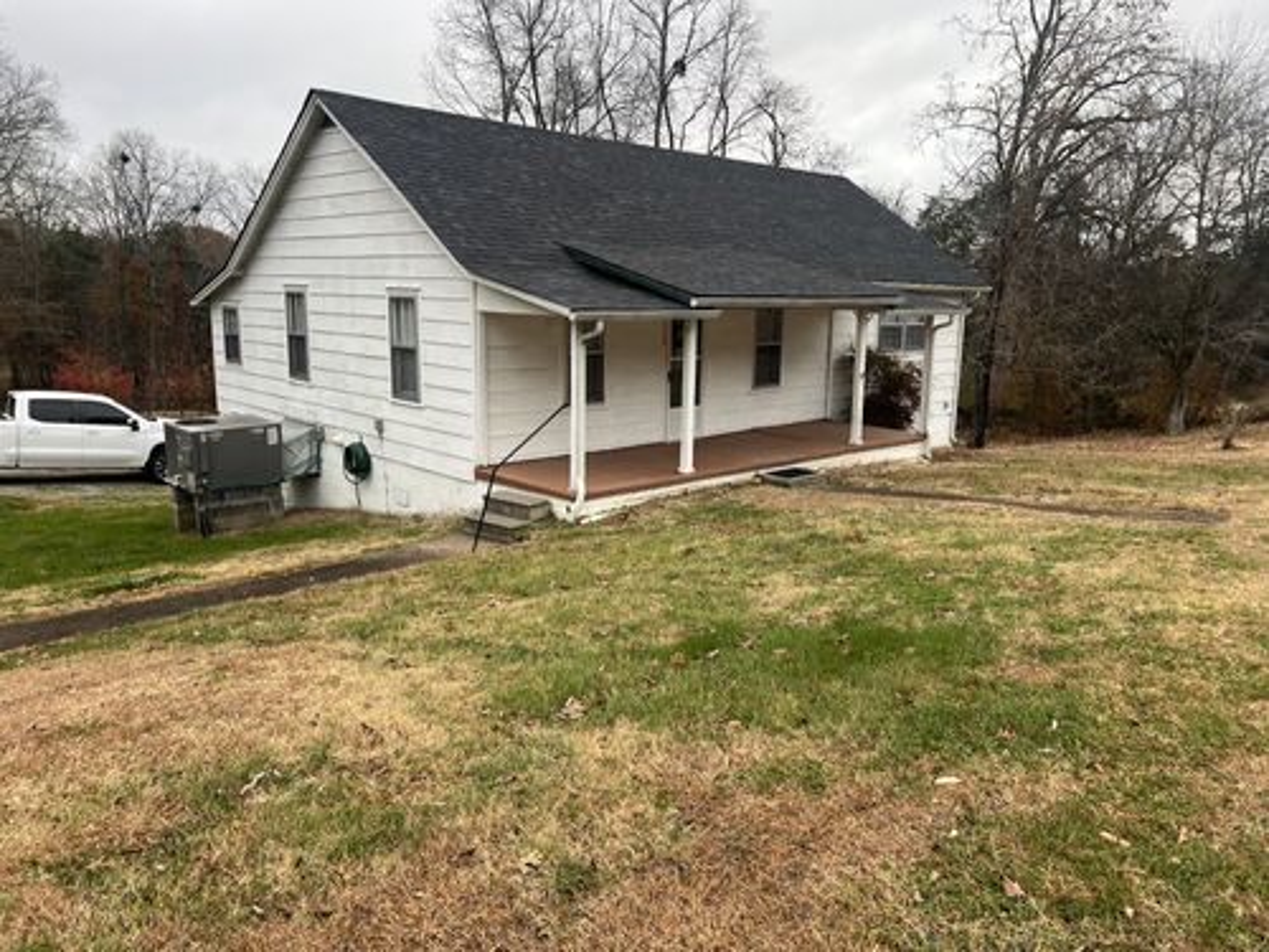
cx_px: 634
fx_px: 953
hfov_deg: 67.3
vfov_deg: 53.1
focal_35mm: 26
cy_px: 476
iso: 50
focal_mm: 5.7
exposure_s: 1/808
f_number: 1.5
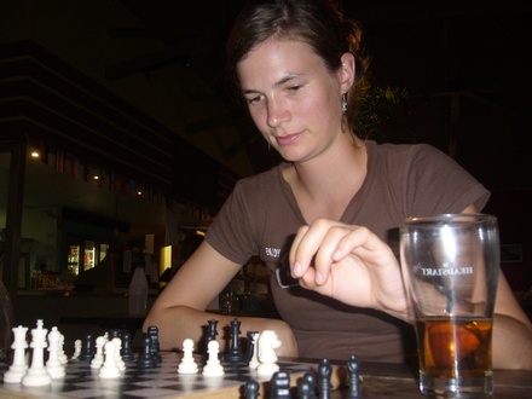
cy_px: 200
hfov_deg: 52.6
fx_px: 538
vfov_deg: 40.7
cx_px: 266
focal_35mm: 35
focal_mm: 5.8
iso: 100
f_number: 2.8
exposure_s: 1/30
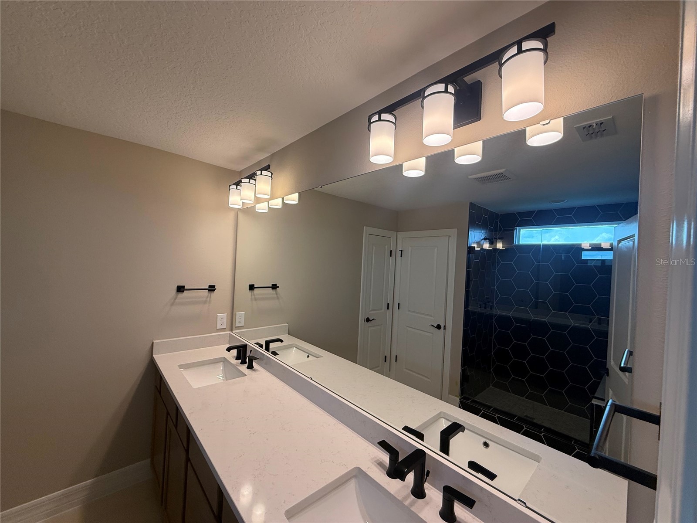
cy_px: 262
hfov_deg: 102.1
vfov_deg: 85.7
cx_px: 348
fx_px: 282
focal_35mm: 14
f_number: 2.2
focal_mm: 2.22
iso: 125
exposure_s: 1/120
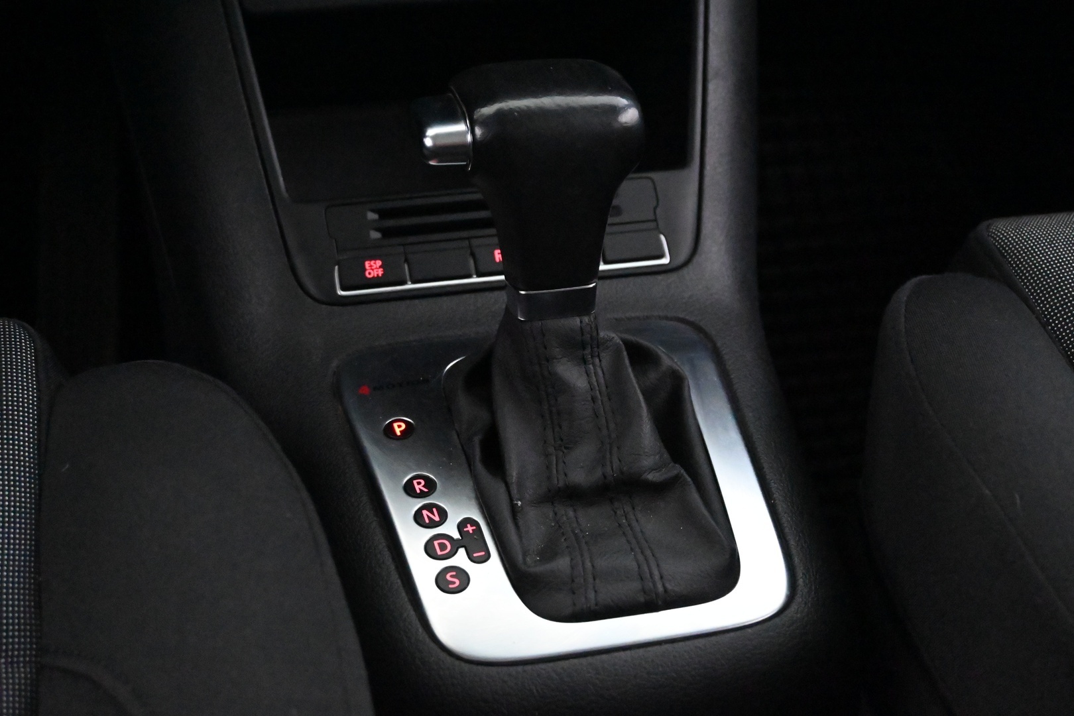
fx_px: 1521
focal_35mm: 51
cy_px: 358
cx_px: 537
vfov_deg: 26.5
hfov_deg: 38.9
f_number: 5
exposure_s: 1/50
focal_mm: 34
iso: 16000
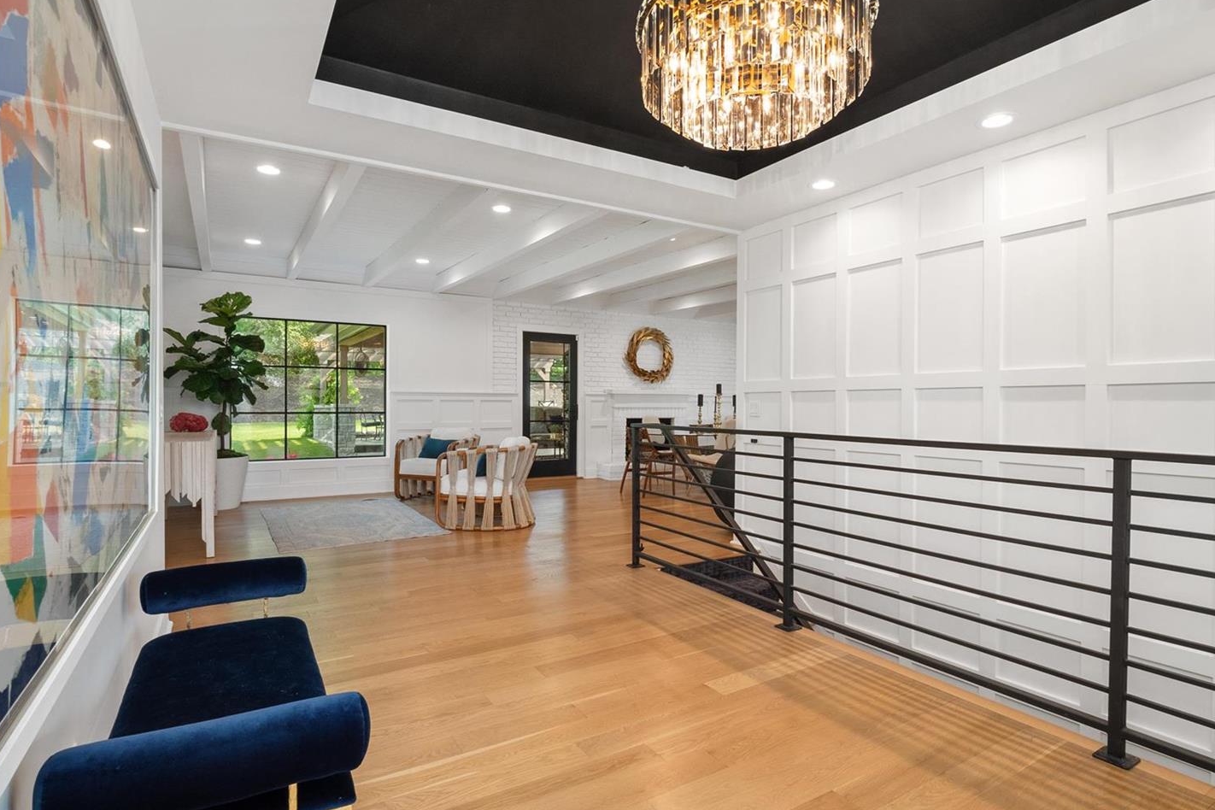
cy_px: 431
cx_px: 634
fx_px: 607
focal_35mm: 18
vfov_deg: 67.3
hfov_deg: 90.0
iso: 400
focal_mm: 8
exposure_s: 1/5
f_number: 8
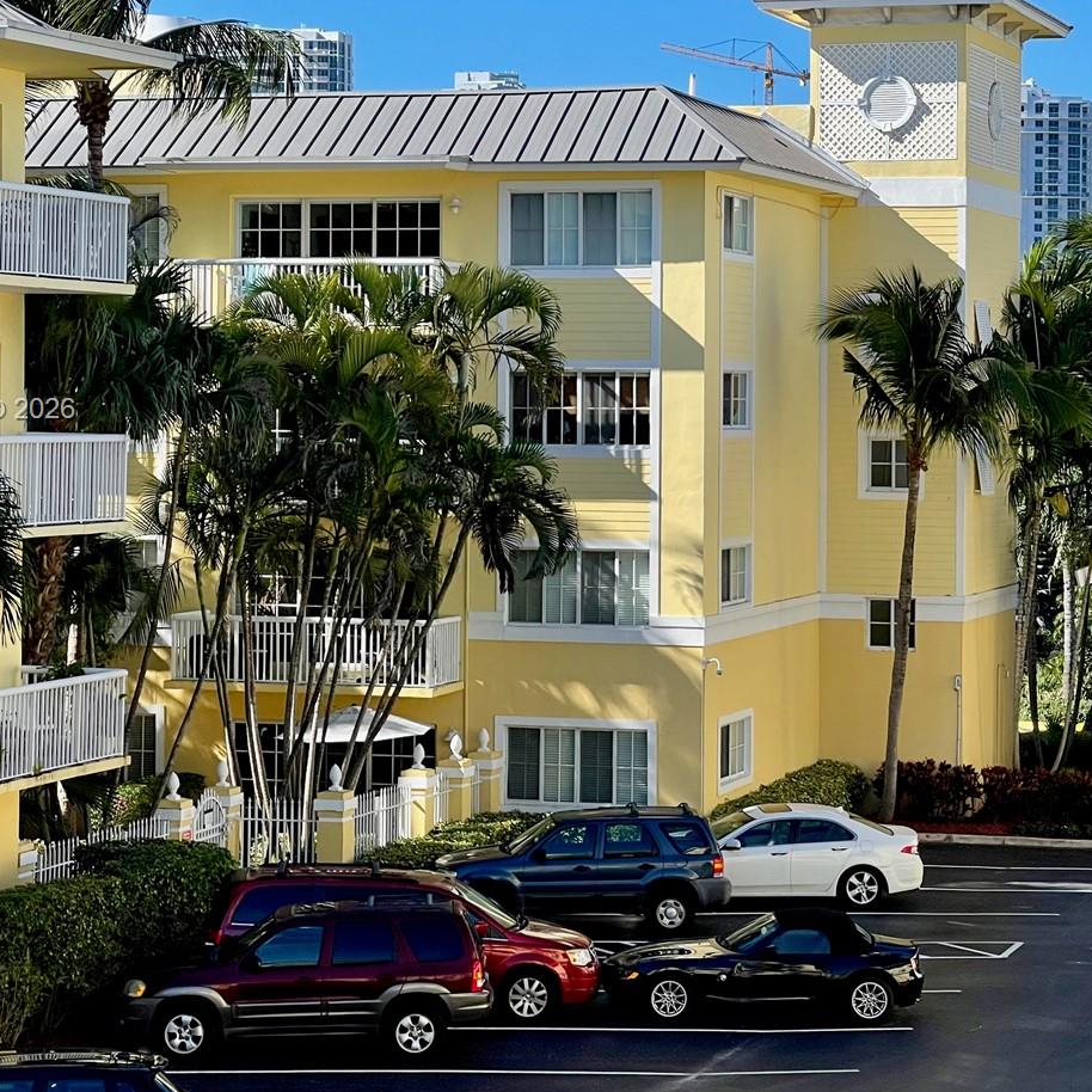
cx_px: 660
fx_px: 3533
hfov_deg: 17.6
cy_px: 411
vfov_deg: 17.5
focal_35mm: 99
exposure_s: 1/1119
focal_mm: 7.5
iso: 20
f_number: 2.2
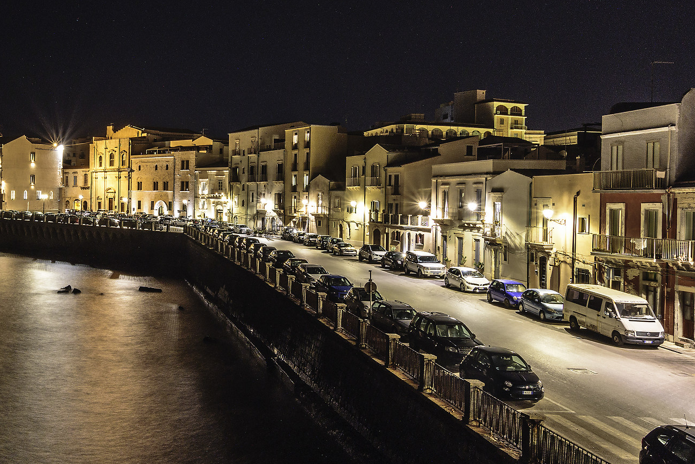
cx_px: 110
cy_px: 203
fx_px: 753
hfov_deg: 46.2
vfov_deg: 34.2
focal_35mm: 39
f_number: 11
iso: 100
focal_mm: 14
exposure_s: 30
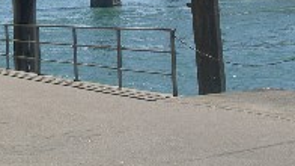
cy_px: -61
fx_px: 1001
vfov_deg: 9.3
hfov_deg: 16.7
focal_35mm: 128
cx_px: 74
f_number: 4.7
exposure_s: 1/400
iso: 50
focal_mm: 8
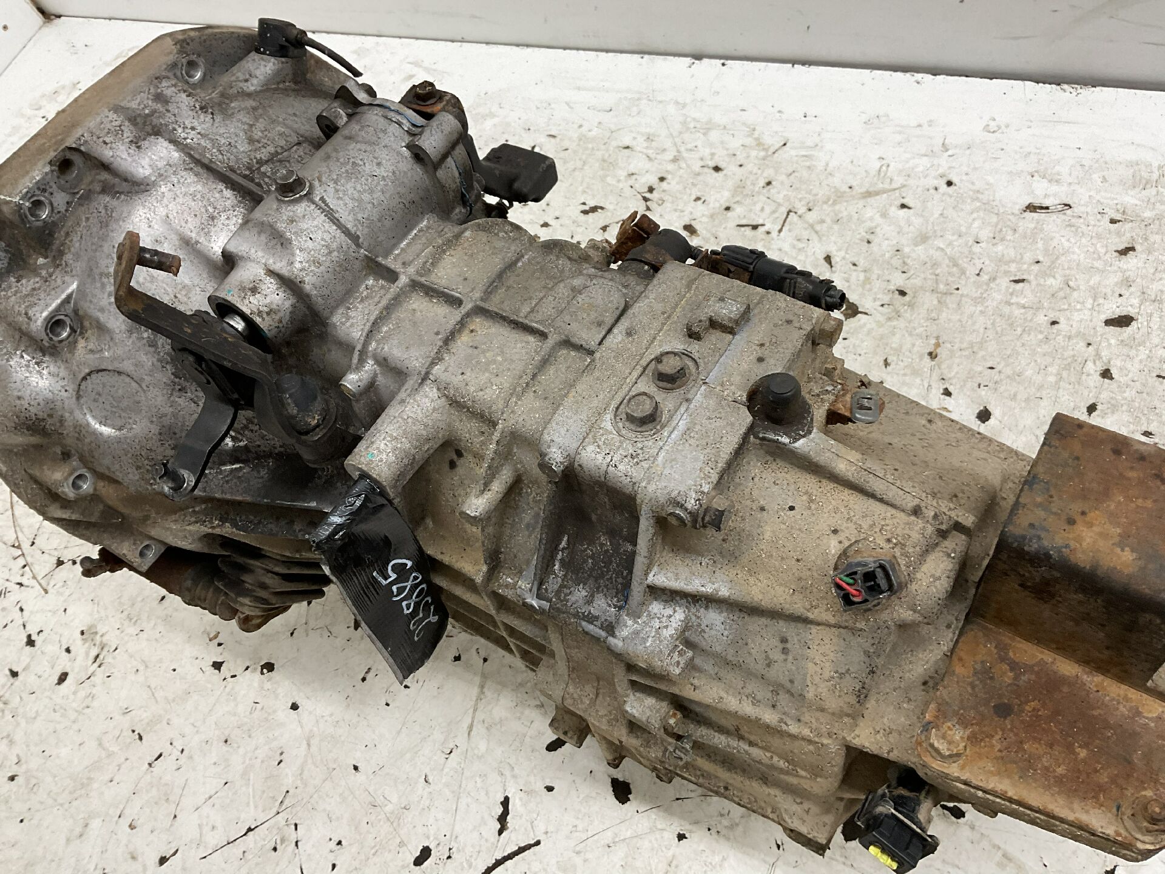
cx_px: 582
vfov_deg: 48.2
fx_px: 976
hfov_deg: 61.7
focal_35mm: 29
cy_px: 437
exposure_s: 1/100
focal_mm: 3
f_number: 1.8
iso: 50
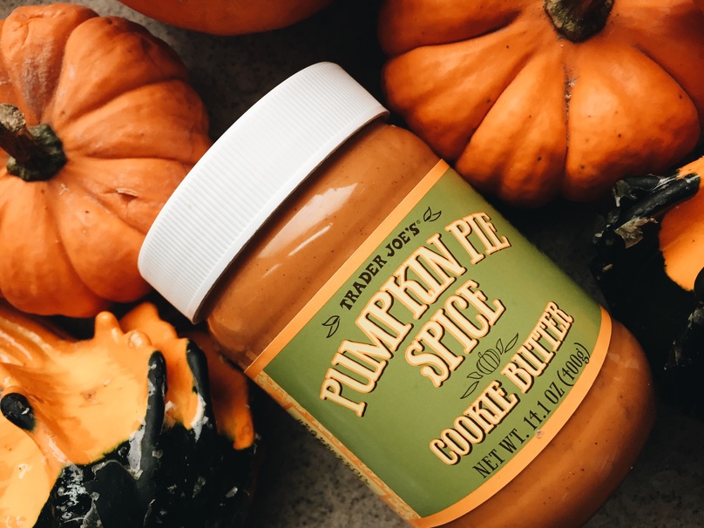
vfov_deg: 48.2
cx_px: 352
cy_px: 264
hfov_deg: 61.7
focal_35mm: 29
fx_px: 590
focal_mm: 4.15
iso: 64
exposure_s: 1/30
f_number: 2.2
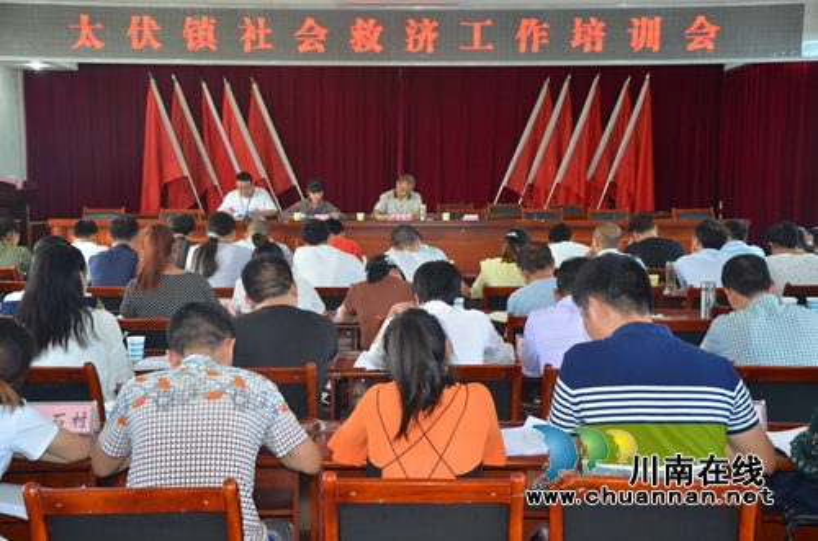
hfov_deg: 39.0
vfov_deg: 26.4
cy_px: 270
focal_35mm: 51
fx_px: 1156
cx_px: 409
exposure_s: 1/60
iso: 800
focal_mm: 34
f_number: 4.2
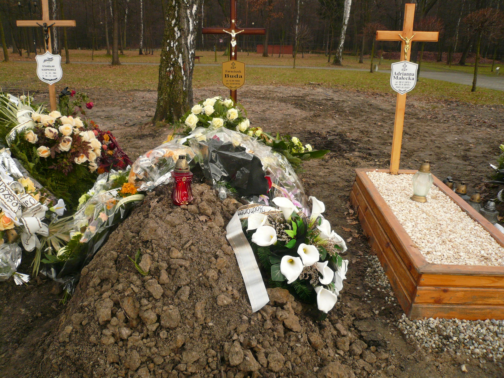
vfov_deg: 49.7
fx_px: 408
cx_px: 252
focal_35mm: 28
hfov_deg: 63.4
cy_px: 189
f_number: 2.8
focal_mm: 4.6
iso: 100
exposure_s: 1/200
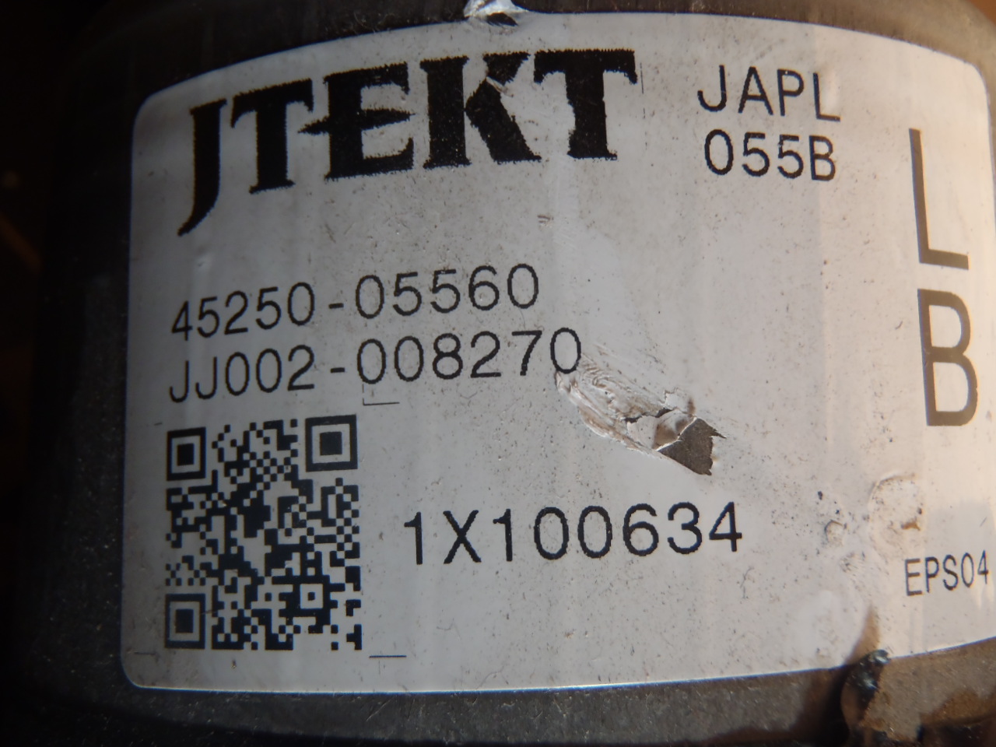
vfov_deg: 38.7
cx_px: 498
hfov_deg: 50.1
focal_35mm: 37
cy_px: 374
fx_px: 1065
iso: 125
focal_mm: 6.64
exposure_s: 1/40
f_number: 4.7
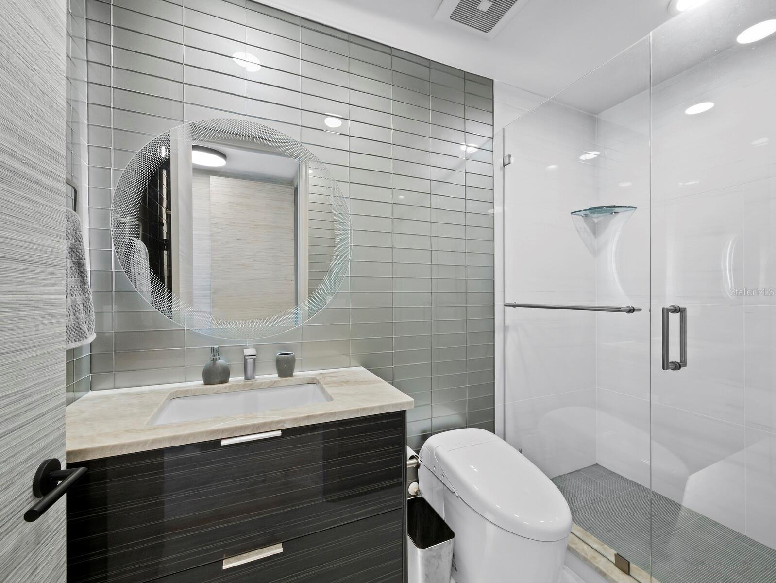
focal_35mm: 14
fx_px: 314
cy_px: 292
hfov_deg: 102.0
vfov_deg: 85.7
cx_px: 388
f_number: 11
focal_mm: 7
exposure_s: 1/3
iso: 400
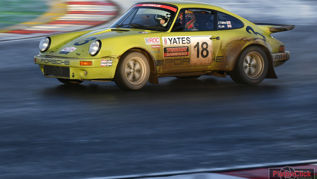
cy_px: 79
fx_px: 2648
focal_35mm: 315
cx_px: 158
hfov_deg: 6.9
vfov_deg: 3.9
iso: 110
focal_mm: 200
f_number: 4.5
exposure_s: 1/160
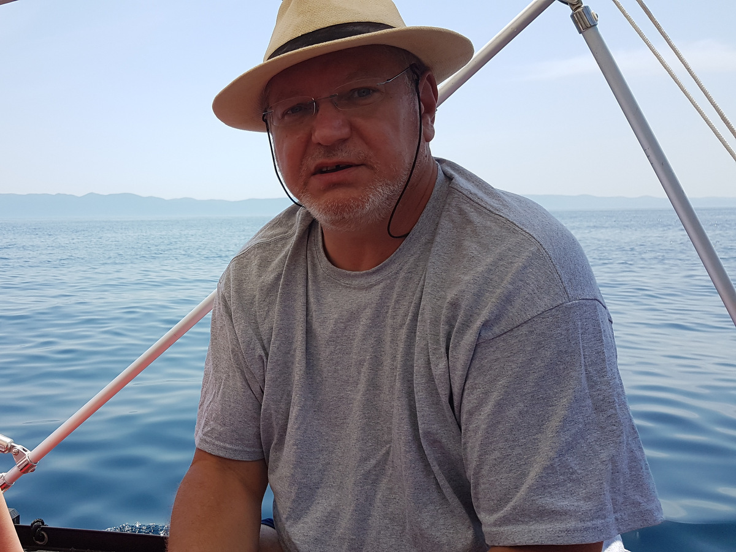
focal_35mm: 26
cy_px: 276
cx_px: 368
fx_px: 553
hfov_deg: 67.3
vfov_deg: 53.1
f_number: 1.7
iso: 40
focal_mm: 4.2
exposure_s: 1/1872
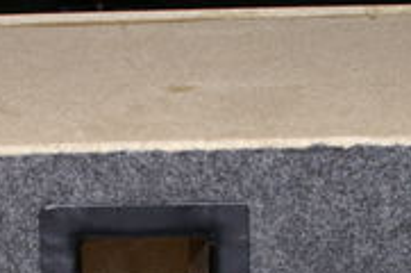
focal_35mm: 138
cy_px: 425
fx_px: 1573
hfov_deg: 14.9
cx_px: 129
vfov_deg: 9.6
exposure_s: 1/60
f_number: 4.5
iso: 400
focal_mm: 26
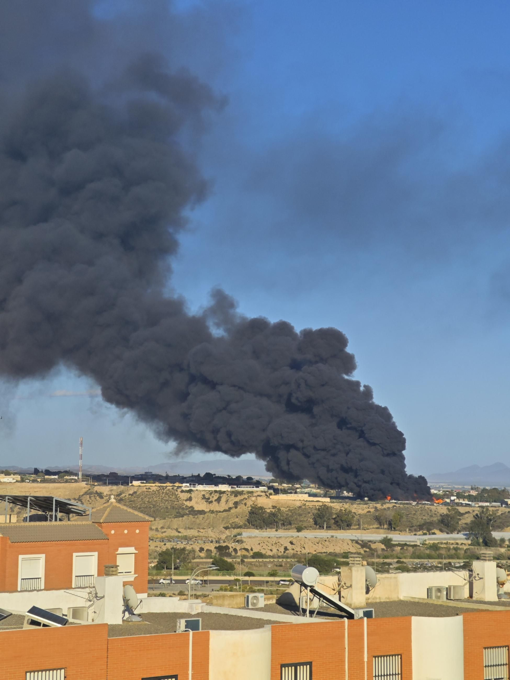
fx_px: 1473
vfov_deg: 26.0
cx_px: 255
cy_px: 340
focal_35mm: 75
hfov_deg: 19.6
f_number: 2
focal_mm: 9
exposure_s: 1/1105
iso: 50
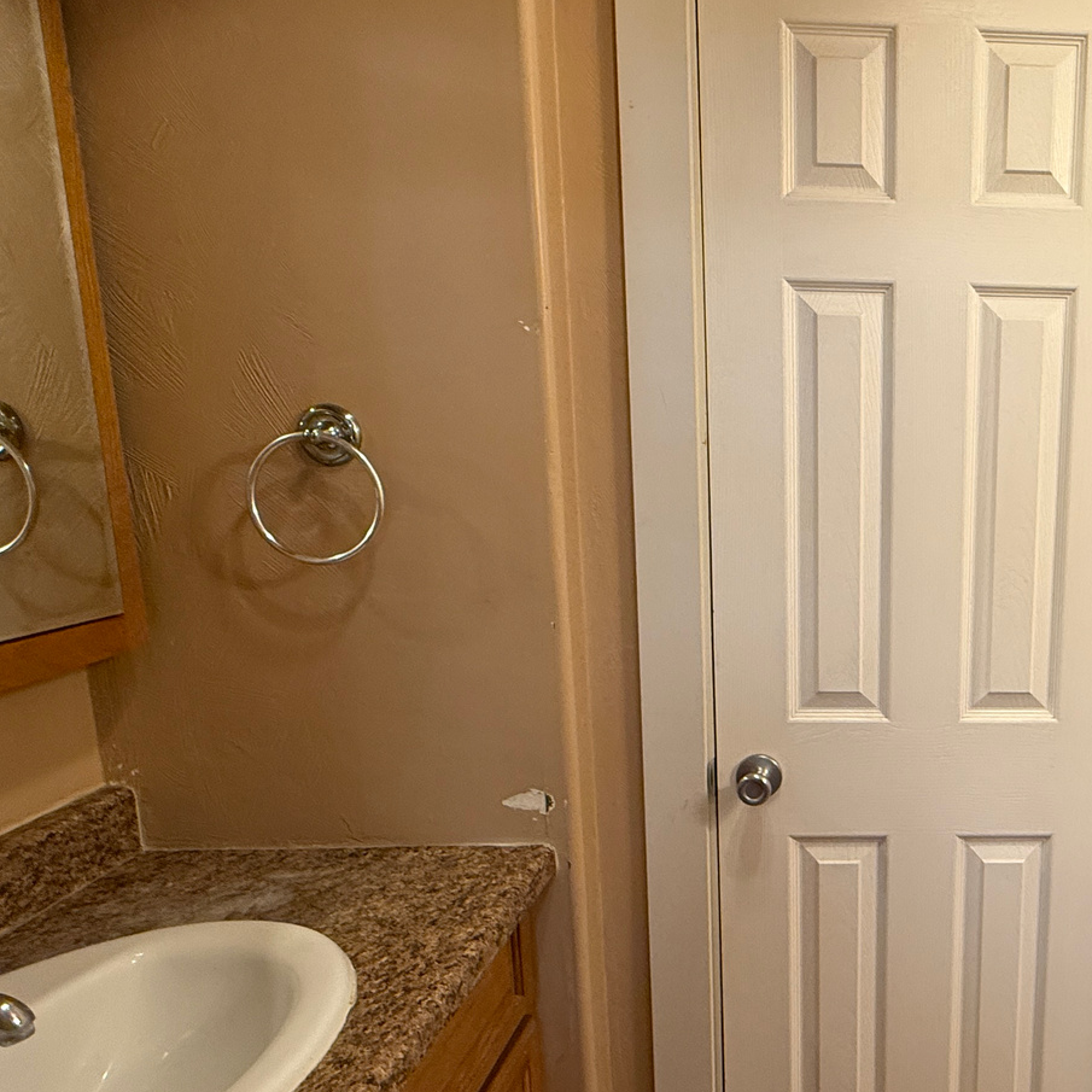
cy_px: 615
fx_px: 999
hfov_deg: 51.7
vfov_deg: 57.1
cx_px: 946
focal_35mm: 28
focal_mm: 2.22
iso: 200
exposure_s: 1/120
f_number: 2.2
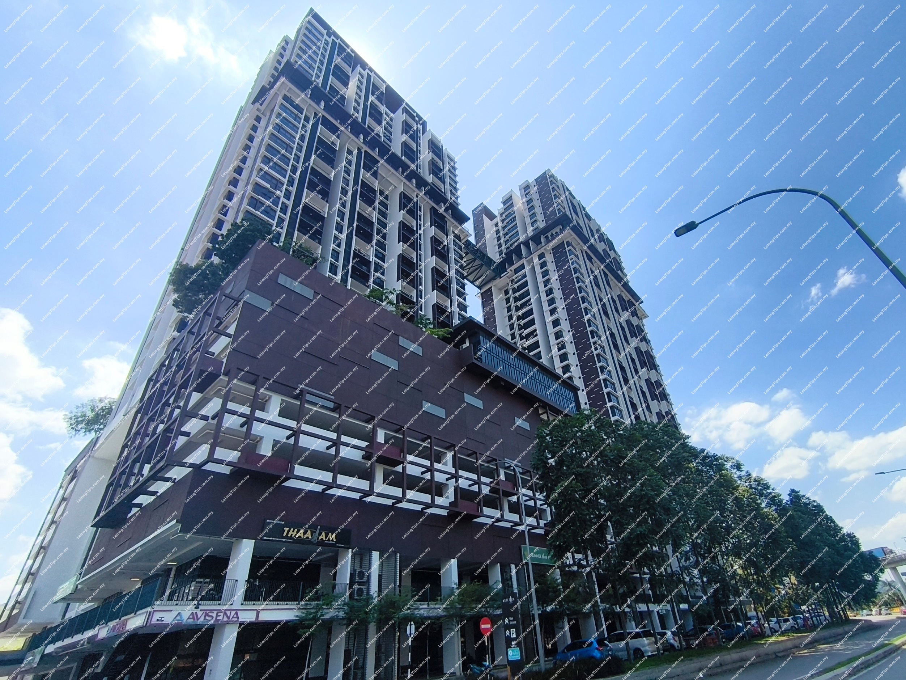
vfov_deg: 81.8
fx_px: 393
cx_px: 453
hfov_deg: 98.2
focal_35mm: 15
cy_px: 340
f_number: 2.2
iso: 50
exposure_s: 1/3017
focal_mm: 1.65
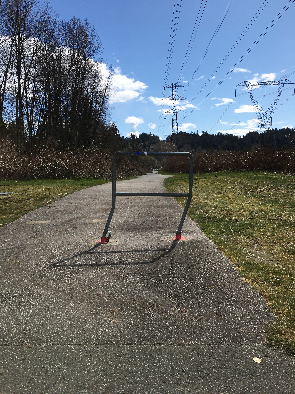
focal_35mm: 29
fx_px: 330
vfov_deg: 61.7
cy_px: 197
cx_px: 148
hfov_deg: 48.2
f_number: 2.2
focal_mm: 4.15
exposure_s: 1/2849
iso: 25
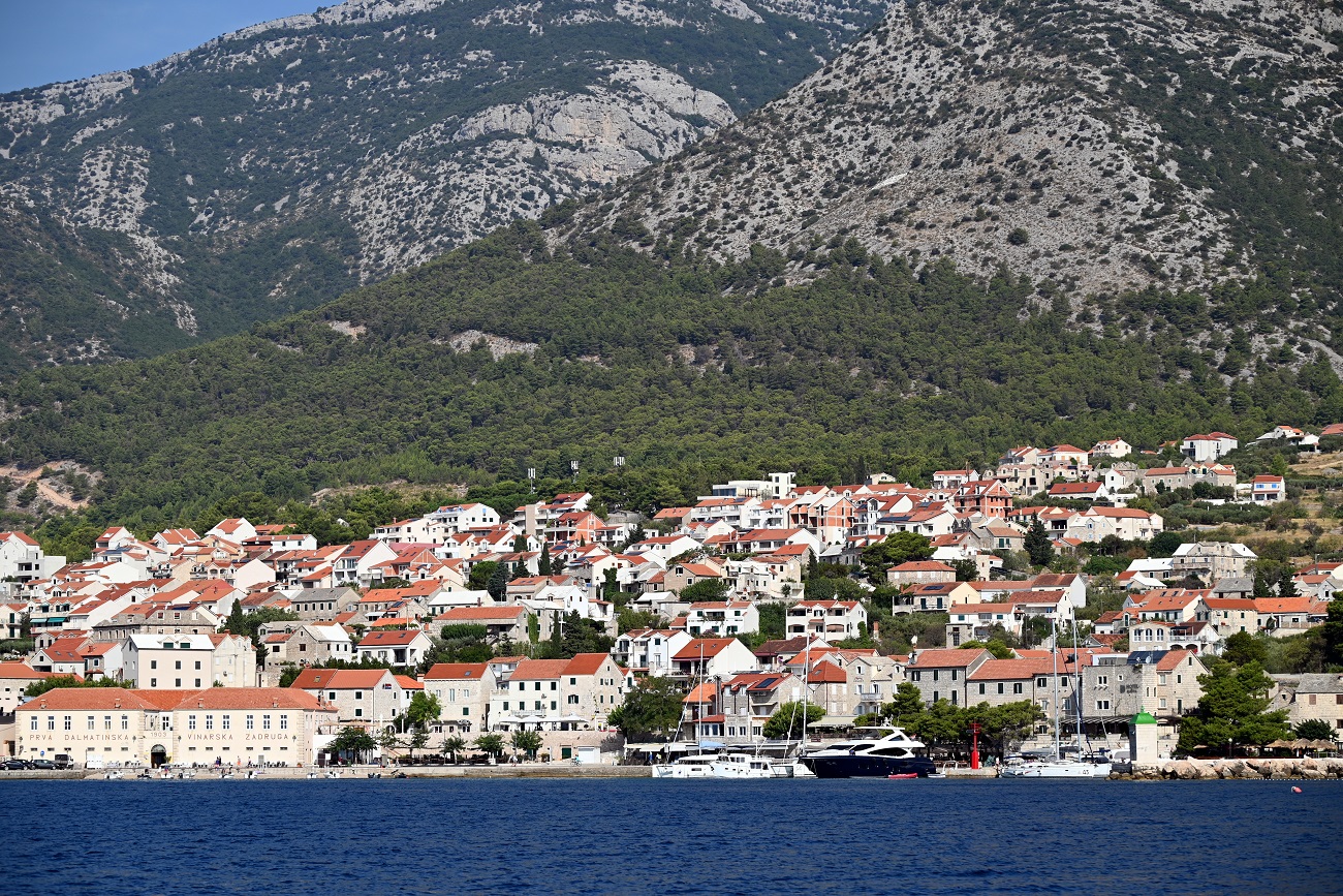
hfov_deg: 18.3
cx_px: 672
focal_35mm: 112
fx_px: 4178
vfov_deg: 12.2
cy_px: 448
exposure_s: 1/800
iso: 100
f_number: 7.1
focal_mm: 112
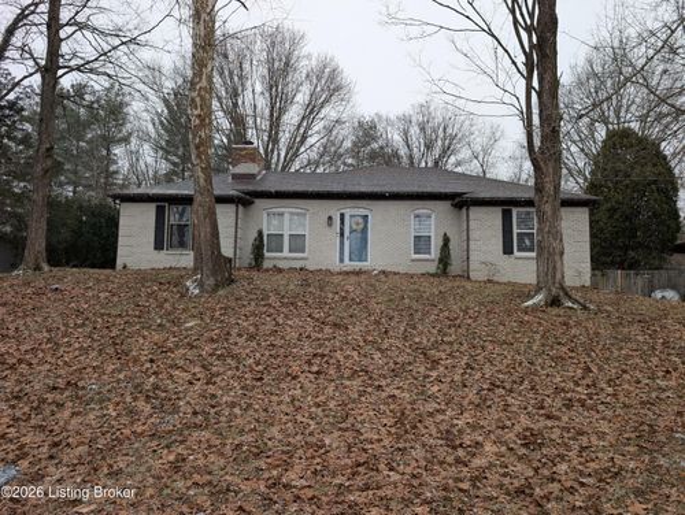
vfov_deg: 56.9
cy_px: 258
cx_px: 342
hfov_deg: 71.5
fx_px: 475
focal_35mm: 24
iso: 21
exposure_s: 1/159
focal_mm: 6.9
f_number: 1.68
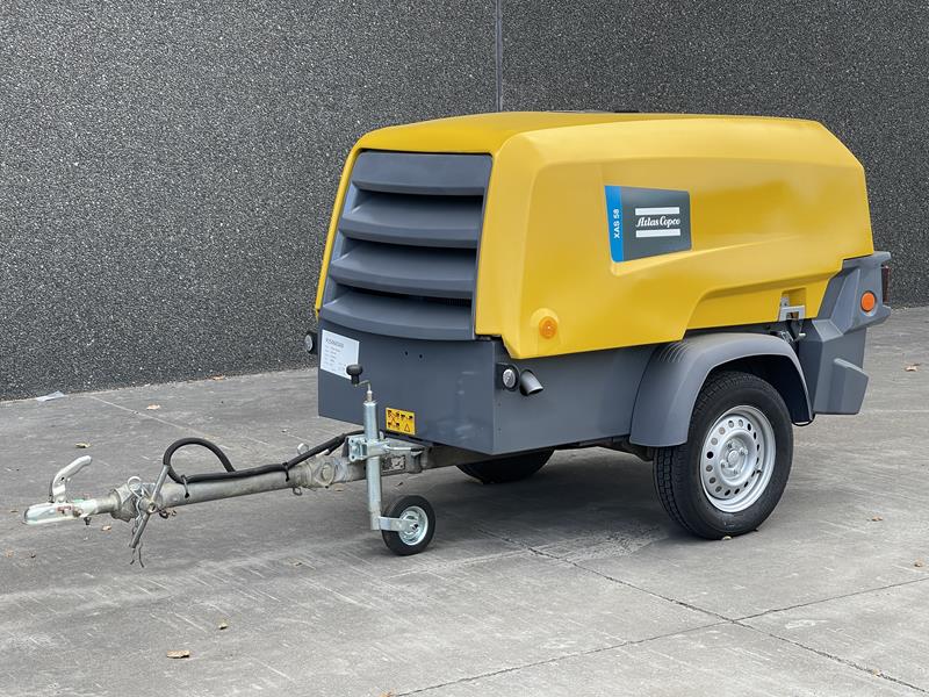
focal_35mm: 64
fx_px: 1718
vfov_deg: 22.9
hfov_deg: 30.3
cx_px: 464
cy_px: 348
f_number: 2.2
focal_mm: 7.5
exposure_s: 1/134
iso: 20
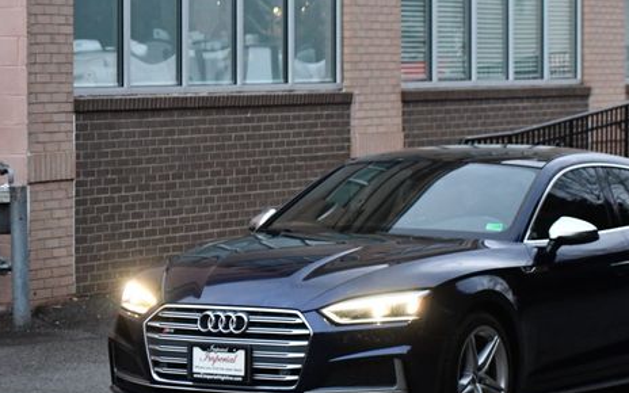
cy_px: 201
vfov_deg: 8.9
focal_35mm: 148
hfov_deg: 14.1
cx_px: 412
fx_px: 2537
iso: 2800
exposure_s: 1/125
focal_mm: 70
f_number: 4.5
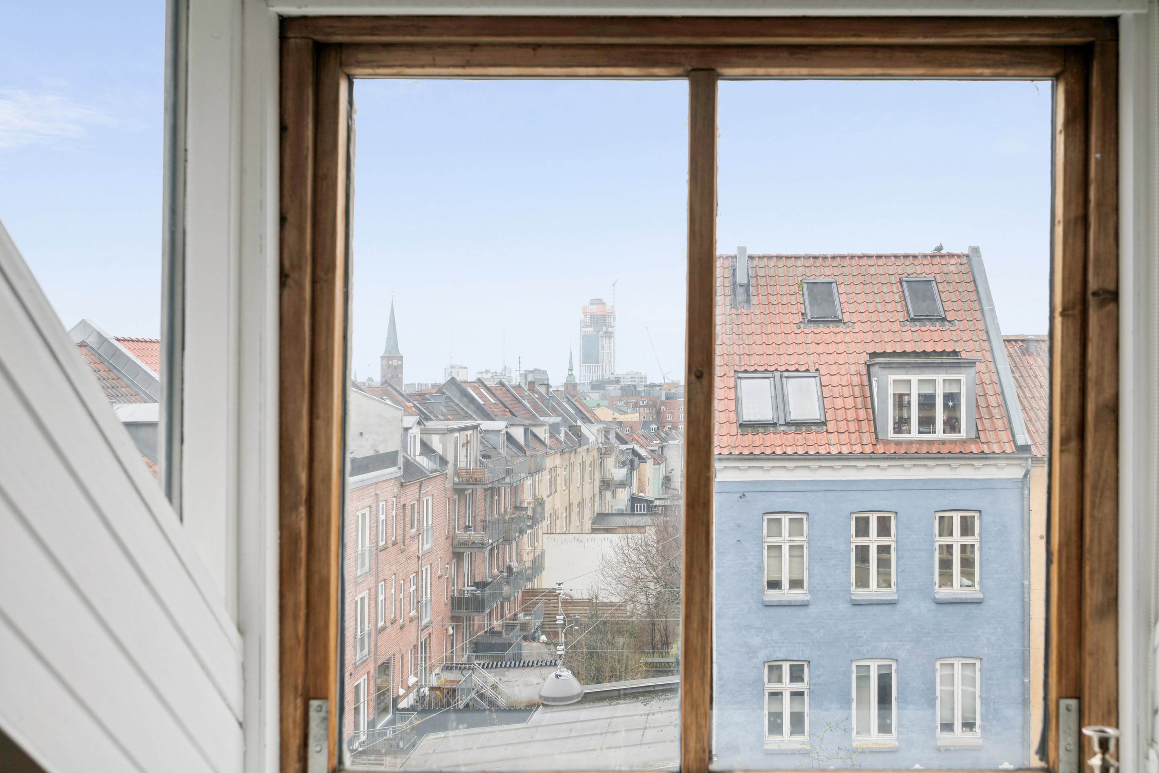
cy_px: 386
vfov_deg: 43.6
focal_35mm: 30
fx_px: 966
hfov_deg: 61.9
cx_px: 580
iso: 125
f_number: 6.3
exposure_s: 1/125
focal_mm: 30
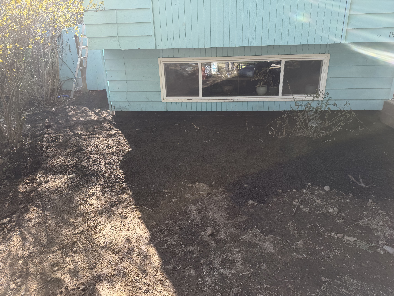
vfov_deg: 56.8
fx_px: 273
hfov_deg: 71.6
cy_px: 148
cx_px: 197
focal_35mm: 24
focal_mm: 6.76
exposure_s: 1/715
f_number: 1.78
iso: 100
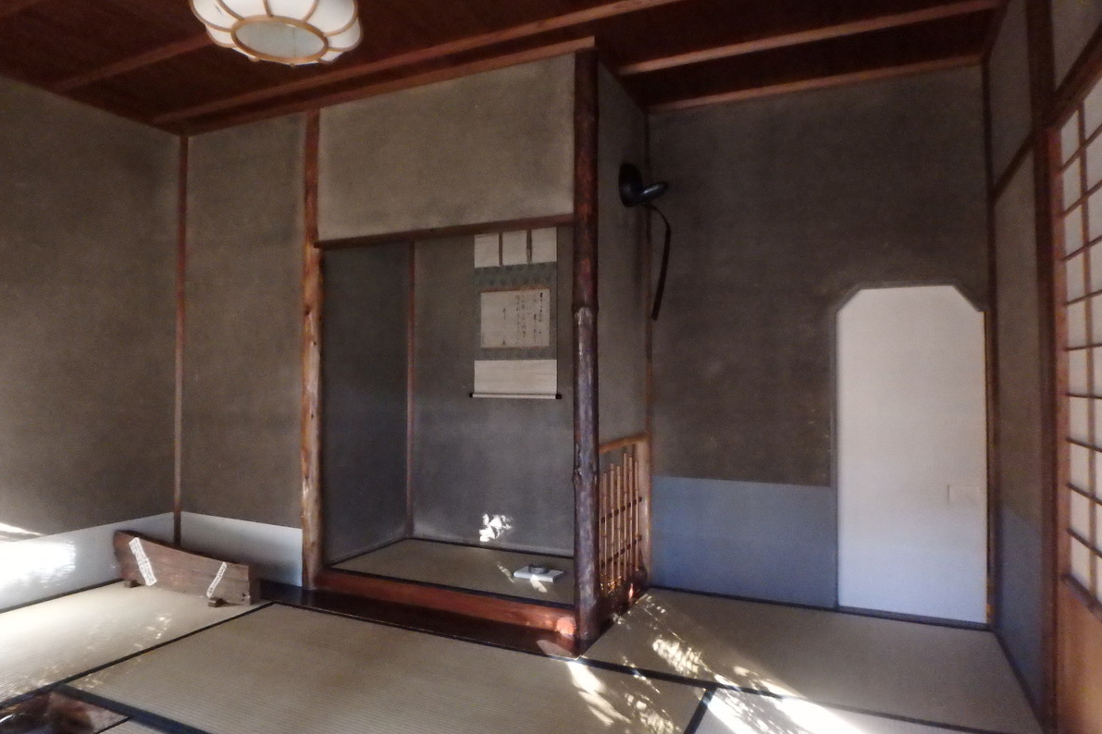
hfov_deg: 78.6
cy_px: 371
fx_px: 673
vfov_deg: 57.2
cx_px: 549
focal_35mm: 22
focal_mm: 3.7
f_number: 3.5
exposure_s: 1/8
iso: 1600
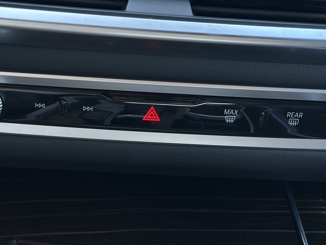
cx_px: 147
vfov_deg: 21.9
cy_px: 145
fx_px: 631
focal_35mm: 67
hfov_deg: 28.9
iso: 200
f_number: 1.78
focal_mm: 6.86
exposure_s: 1/60
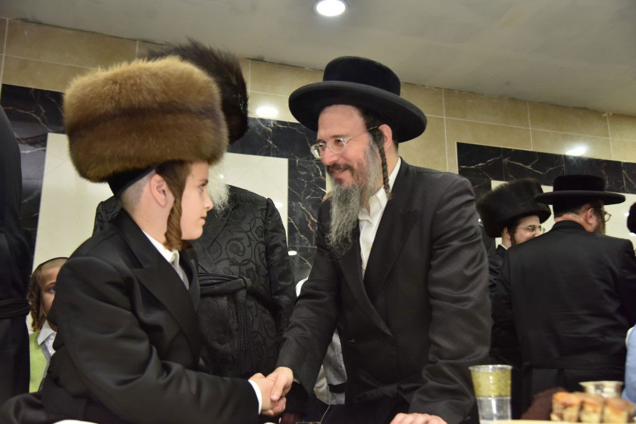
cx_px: 318
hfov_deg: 50.7
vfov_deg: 35.1
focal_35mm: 38
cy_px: 212
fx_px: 671
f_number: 4
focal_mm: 38
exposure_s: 1/160
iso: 1000
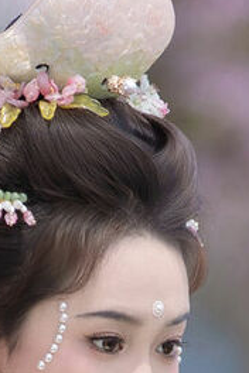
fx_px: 11152
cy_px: 507
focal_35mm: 1075
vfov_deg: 1.9
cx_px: 205
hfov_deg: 1.3
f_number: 2.8
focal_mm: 180
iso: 100
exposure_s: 1/1600
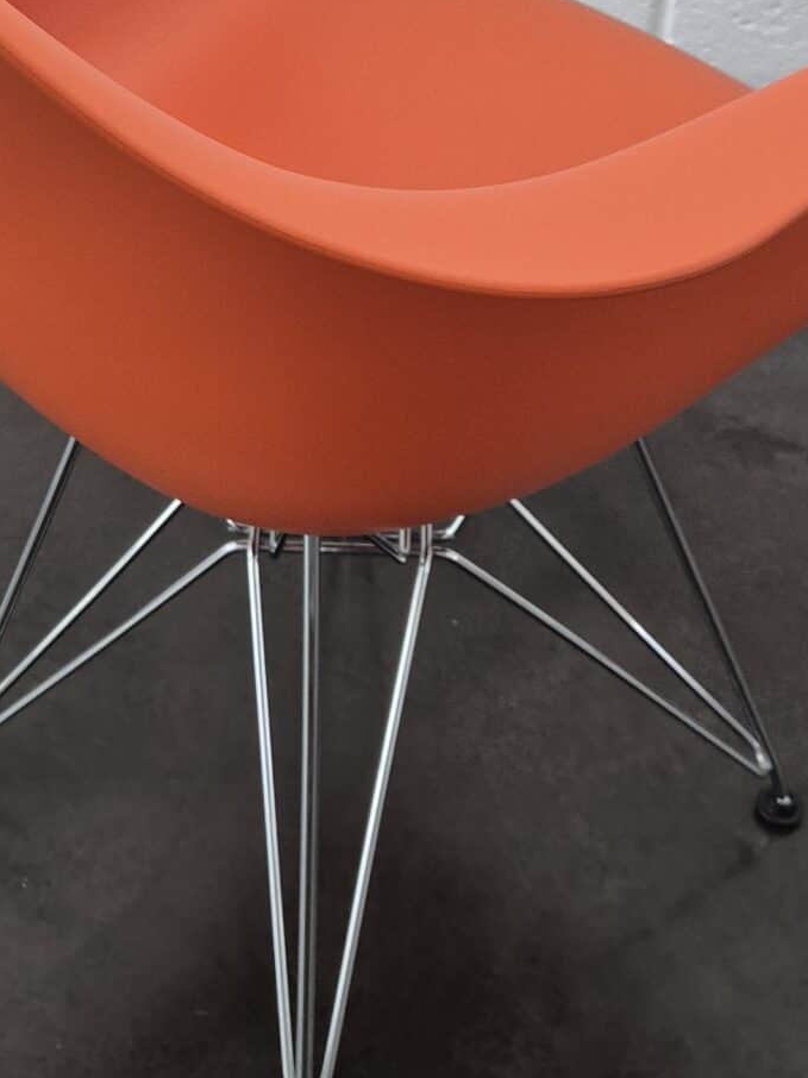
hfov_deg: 22.5
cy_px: 203
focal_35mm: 65
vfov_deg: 29.1
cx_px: 303
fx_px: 2024
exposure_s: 1/100
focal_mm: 5.4
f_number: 1.8
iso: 250
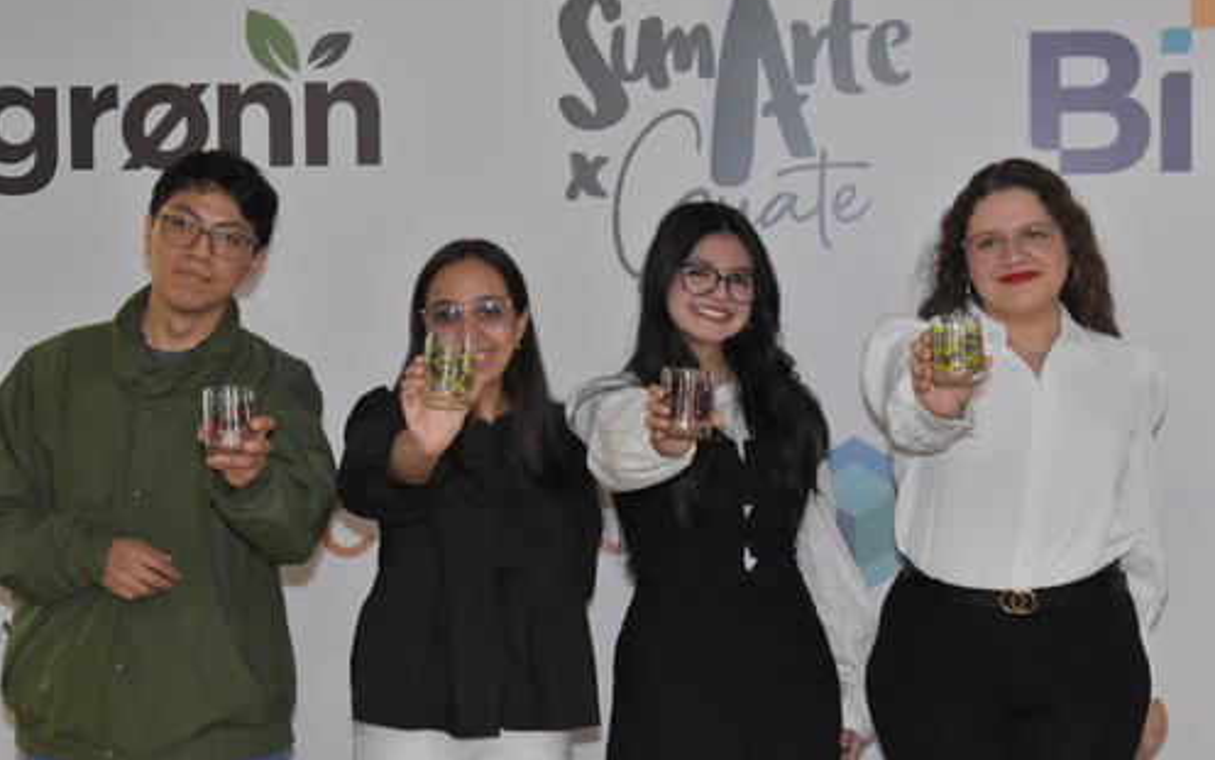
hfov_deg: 24.5
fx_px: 2799
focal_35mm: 85
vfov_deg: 15.5
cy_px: 387
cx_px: 606
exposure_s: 1/200
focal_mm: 55
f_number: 6.3
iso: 2000
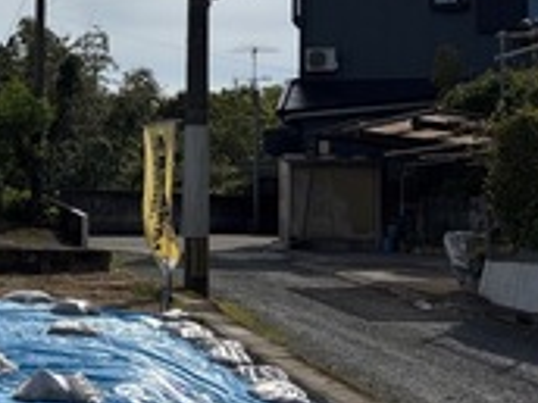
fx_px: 1508
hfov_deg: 18.7
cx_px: -166
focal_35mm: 97
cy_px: 156
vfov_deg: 15.2
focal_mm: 5.96
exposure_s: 1/9091
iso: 50
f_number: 1.6
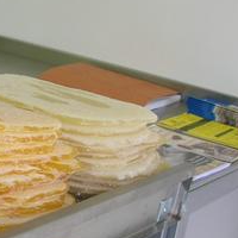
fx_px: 770
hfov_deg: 16.9
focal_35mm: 99
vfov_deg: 17.6
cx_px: -33
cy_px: 137
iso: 50
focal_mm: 5.8
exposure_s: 1/30
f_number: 2.8
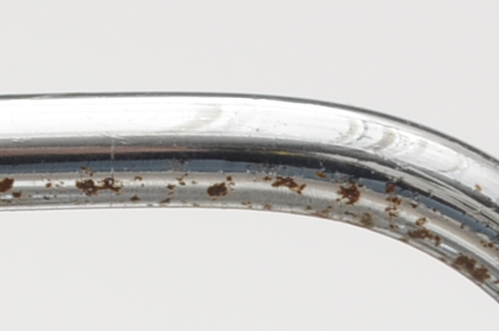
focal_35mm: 500
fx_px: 6921
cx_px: -269
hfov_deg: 4.1
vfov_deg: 2.7
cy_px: 650
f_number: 11
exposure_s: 1/125
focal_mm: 62
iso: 200
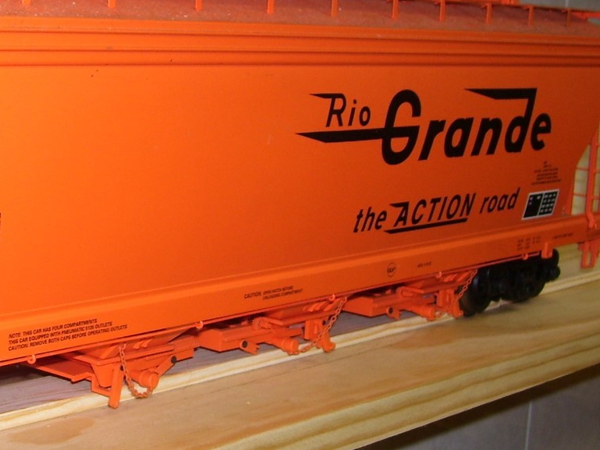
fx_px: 1335
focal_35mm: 77
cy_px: 213
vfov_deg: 19.1
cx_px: -18
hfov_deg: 24.1
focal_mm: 6
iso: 80
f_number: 2.7
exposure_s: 1/60
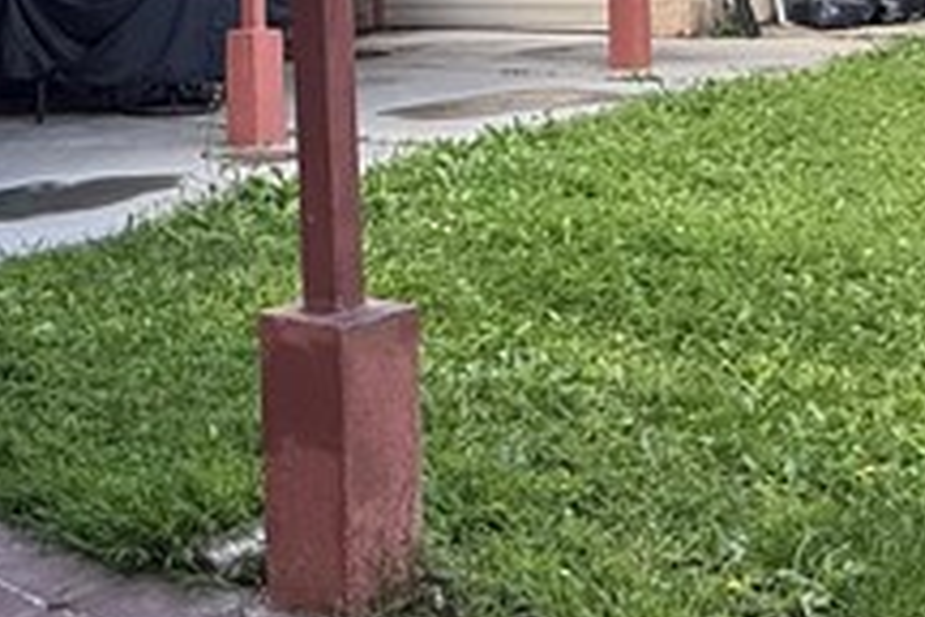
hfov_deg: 29.2
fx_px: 1773
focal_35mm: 69
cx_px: 445
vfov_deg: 18.7
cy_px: -116
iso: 64
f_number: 2.2
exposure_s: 1/564
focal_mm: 2.22
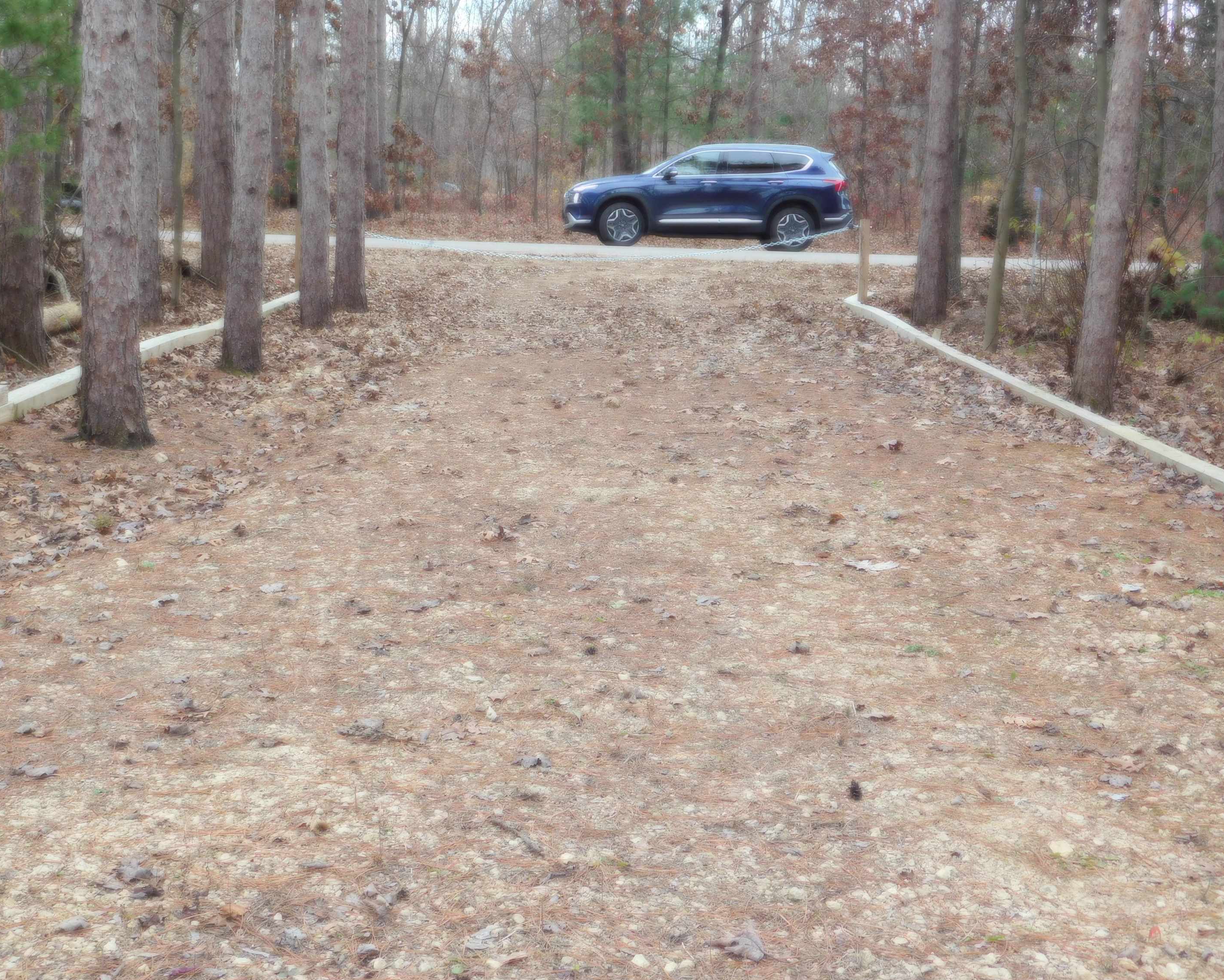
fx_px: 1956
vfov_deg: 28.1
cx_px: 593
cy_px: 491
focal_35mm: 54
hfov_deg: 34.7
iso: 125
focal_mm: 9
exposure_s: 1/100
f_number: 3.8
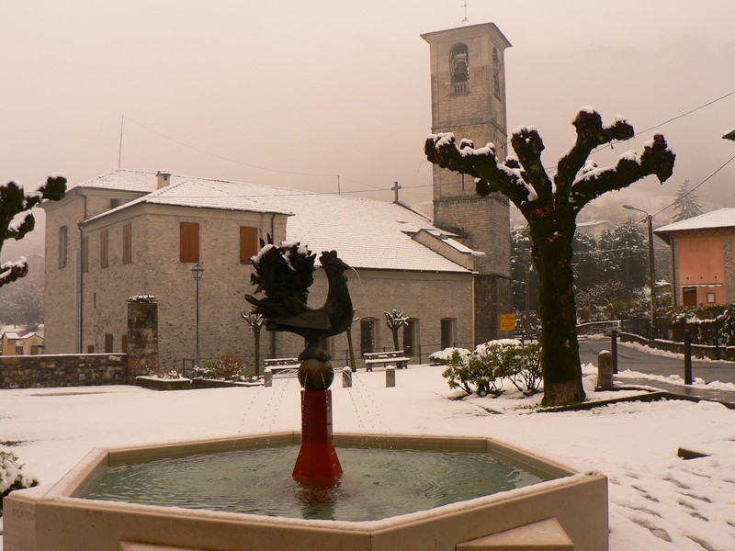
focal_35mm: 36
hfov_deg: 51.4
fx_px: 764
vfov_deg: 39.7
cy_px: 276
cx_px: 368
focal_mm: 6
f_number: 4
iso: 80
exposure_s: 1/320
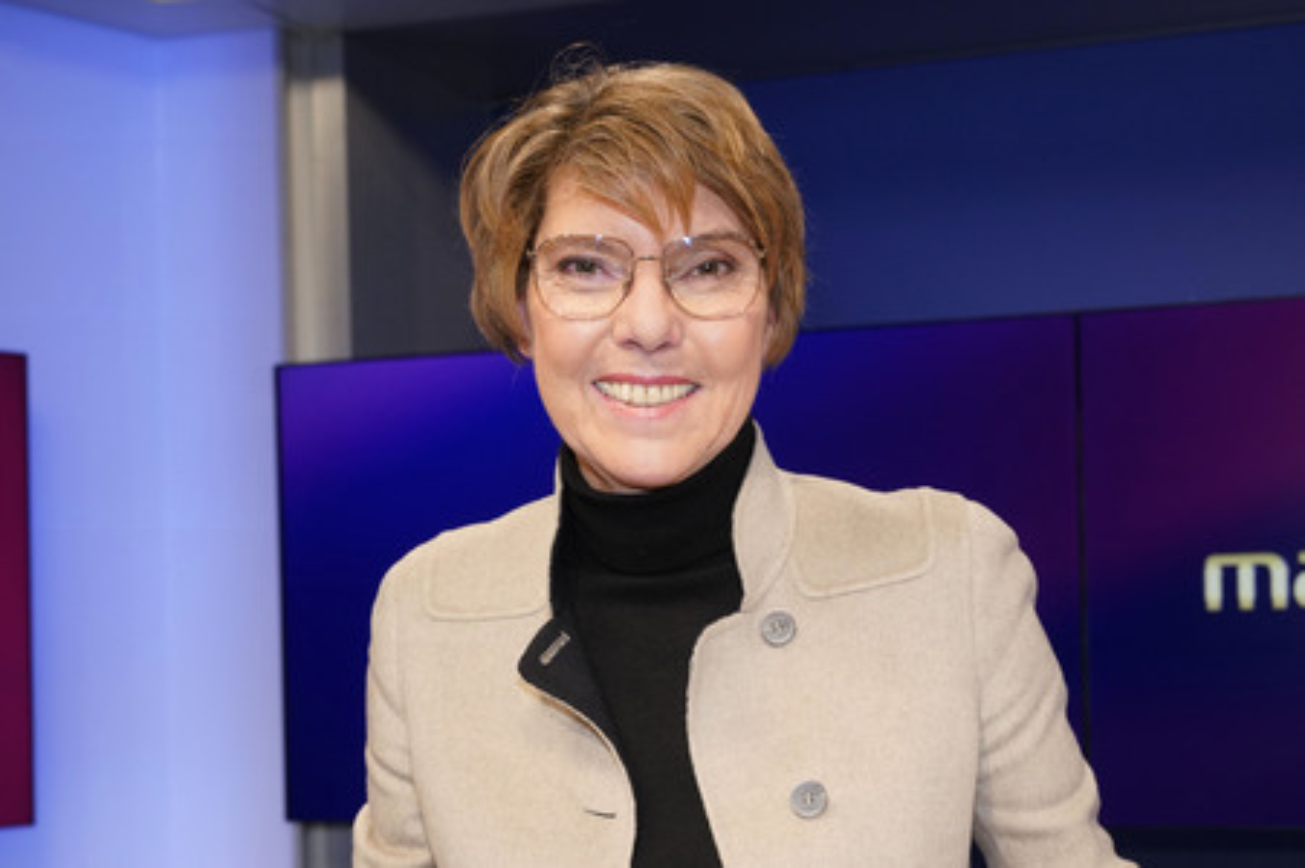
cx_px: 652
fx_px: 1485
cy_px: 434
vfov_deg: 32.6
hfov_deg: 47.4
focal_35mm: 41
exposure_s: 1/125
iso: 2000
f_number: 5.6
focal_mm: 41
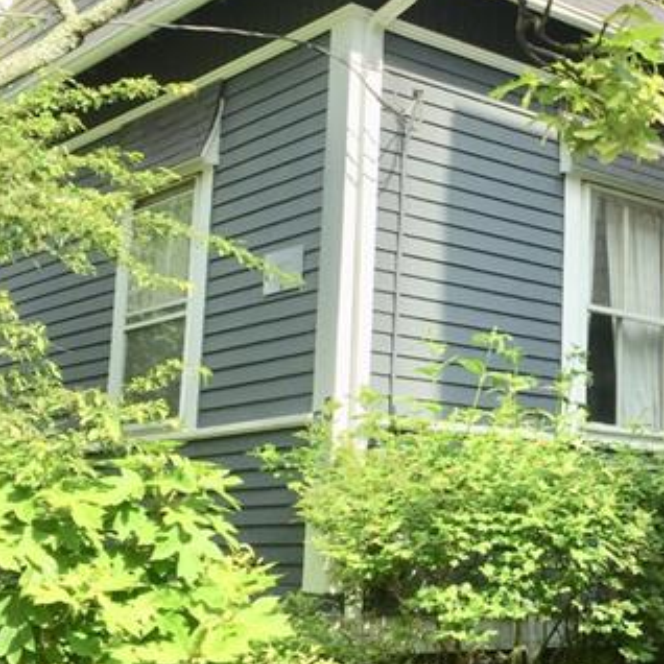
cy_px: 307
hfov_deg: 26.9
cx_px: 580
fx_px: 1346
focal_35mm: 62
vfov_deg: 27.7
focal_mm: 4.15
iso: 32
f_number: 2.2
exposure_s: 1/1130
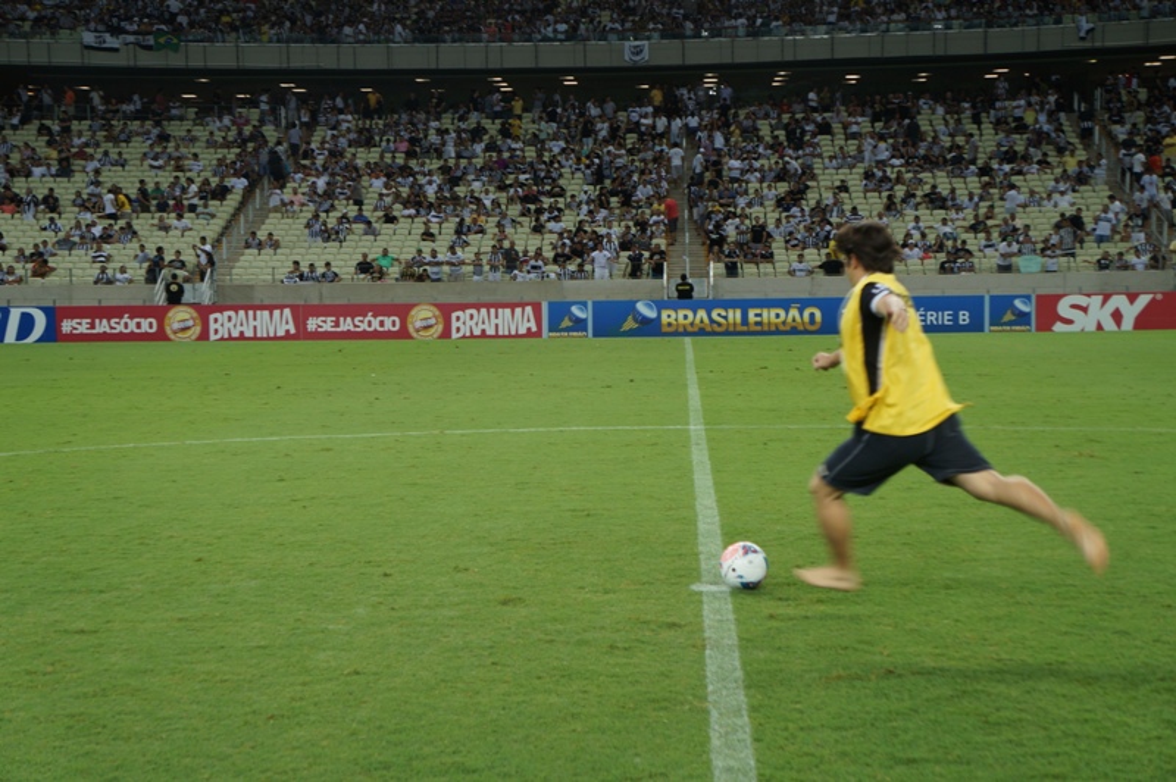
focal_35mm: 60
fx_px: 1958
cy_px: 391
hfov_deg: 33.4
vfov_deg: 22.6
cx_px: 588
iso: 200
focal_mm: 40
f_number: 5
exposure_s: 1/100
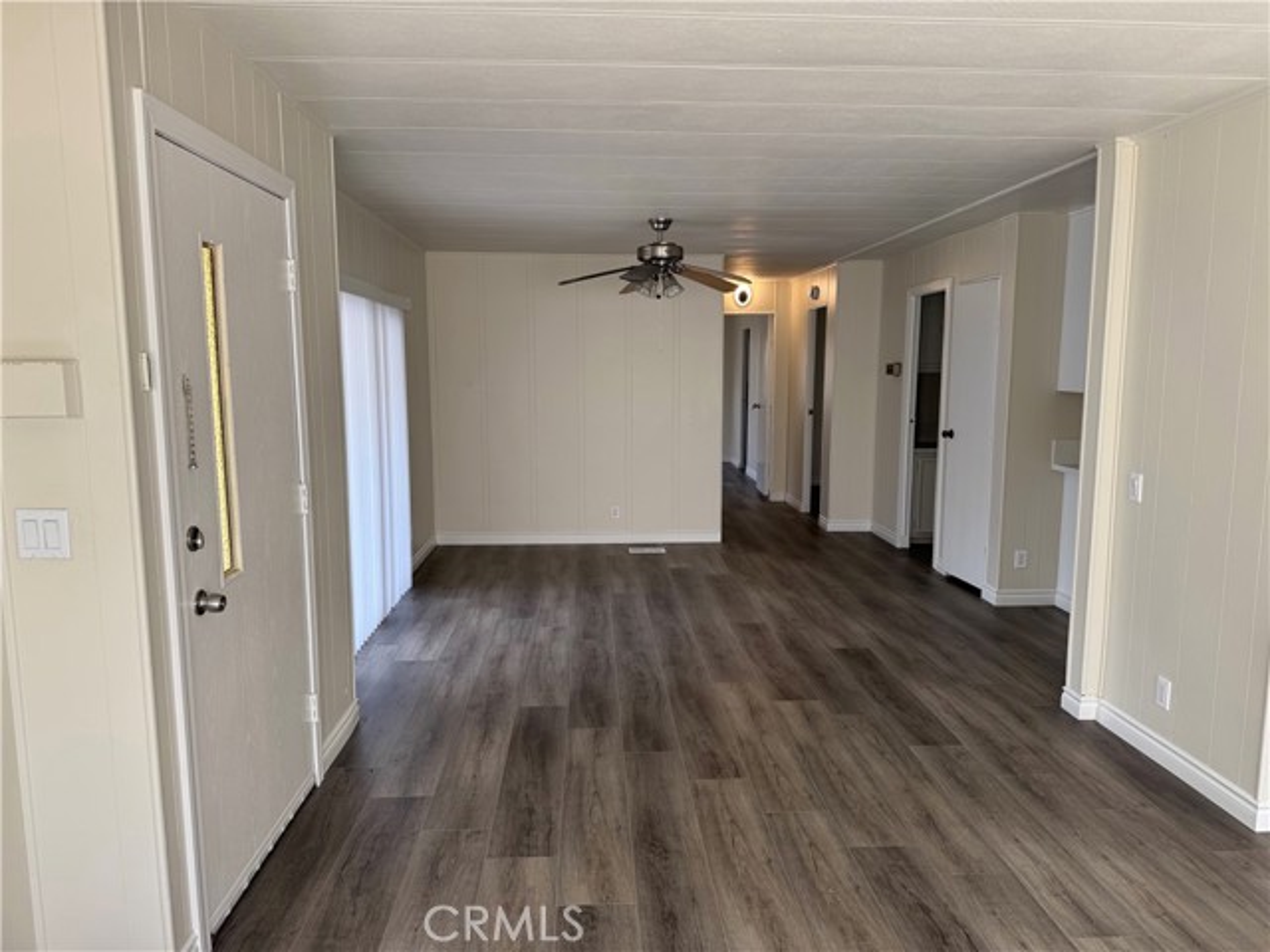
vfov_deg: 56.8
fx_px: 881
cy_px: 476
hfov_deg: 71.6
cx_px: 635
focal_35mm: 24
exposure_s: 1/124
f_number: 1.78
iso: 50
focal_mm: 6.76
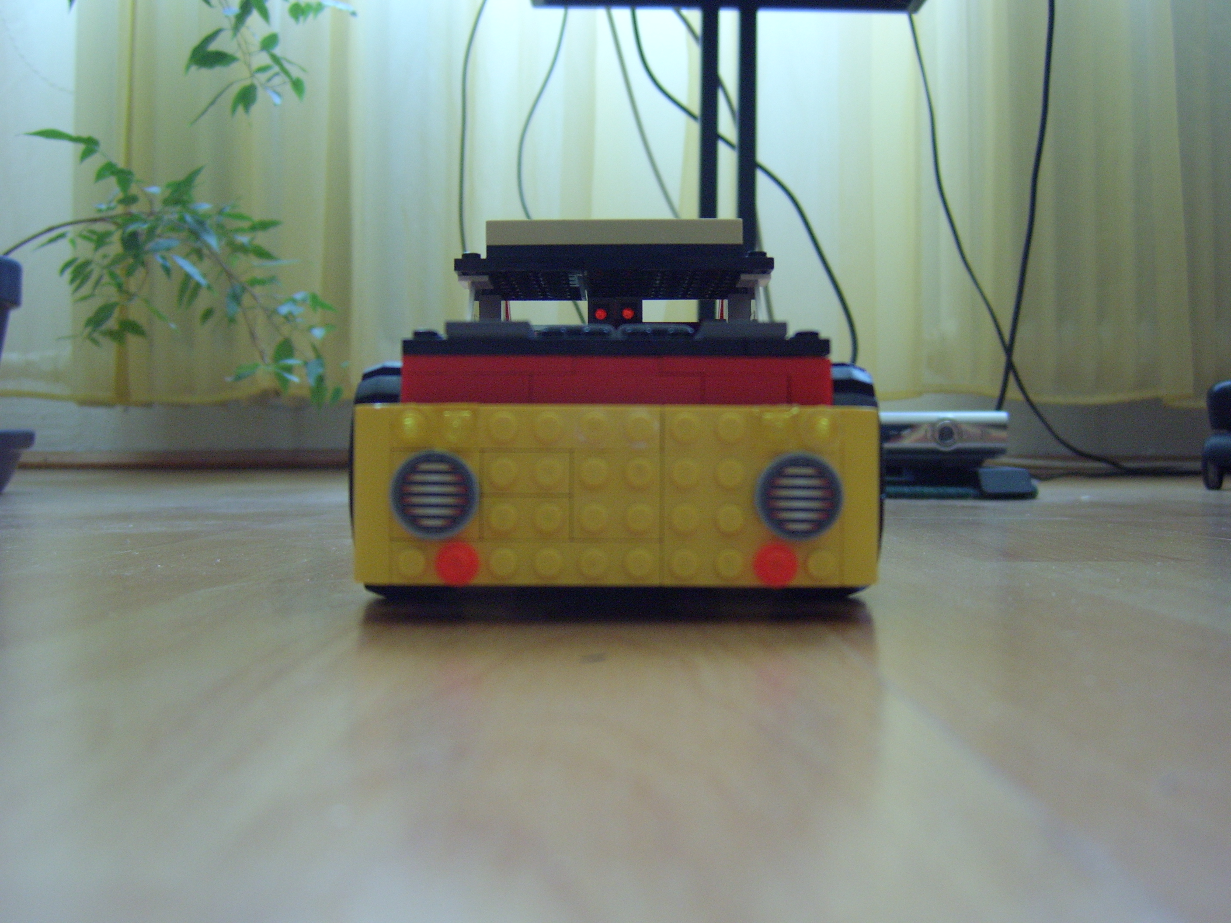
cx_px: 616
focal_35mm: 31
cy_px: 462
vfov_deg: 45.4
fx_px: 1102
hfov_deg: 58.4
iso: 400
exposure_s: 1/21
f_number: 2.7
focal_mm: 8.13
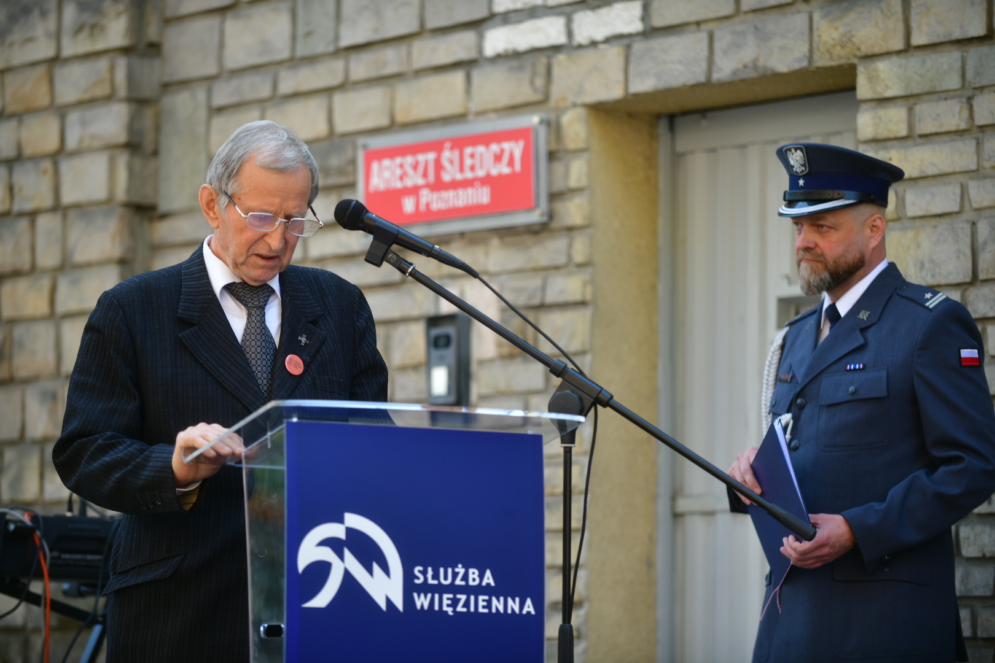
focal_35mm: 135
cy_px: 332
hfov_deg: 15.2
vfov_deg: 10.2
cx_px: 498
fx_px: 3731
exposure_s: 1/500
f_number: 2.8
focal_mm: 135
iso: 140
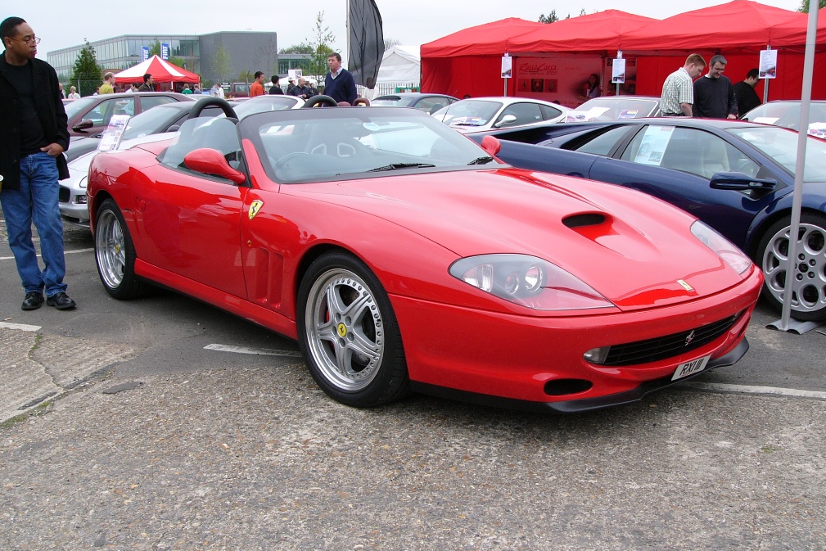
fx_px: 872
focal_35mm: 38
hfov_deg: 50.7
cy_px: 289
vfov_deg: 35.1
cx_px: 413
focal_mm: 6
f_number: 4
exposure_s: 1/160
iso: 50
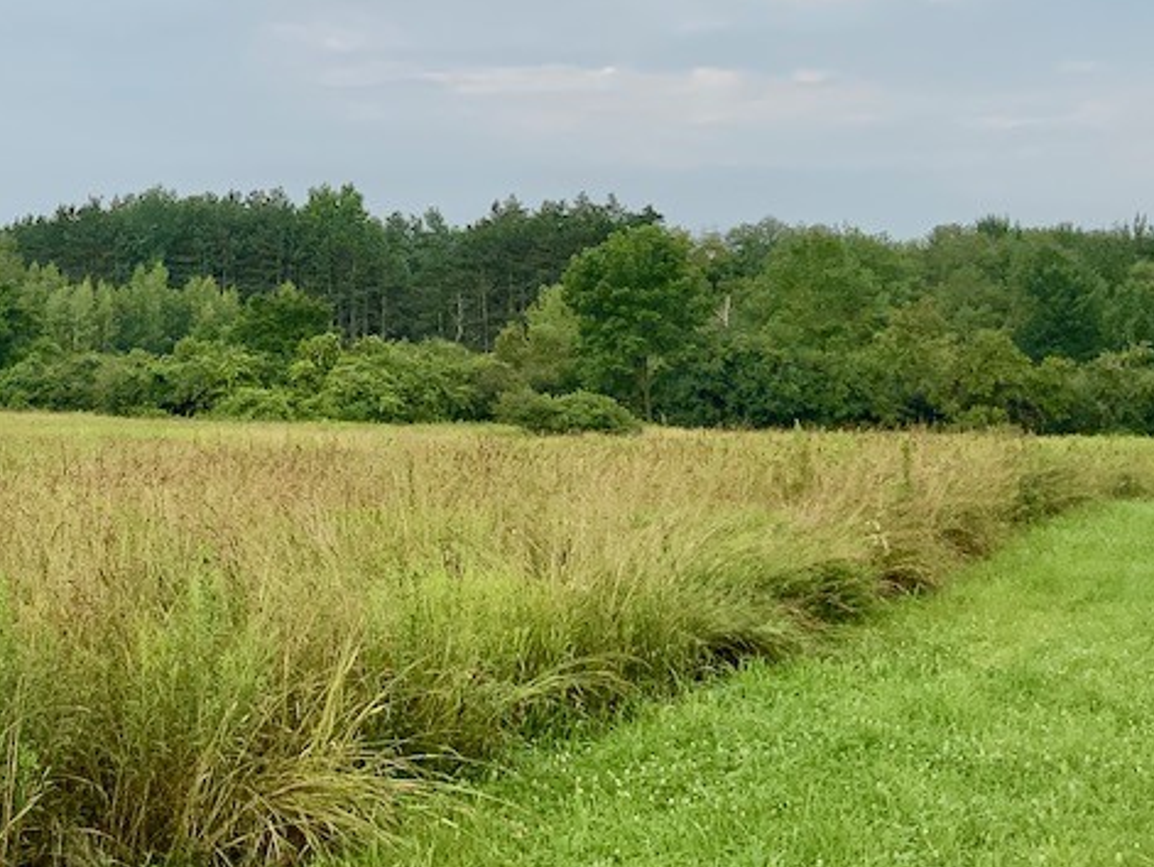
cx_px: 110
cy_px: 179
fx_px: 2102
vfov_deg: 23.0
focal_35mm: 63
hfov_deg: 29.4
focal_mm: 3
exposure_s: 1/1279
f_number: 1.8
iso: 16
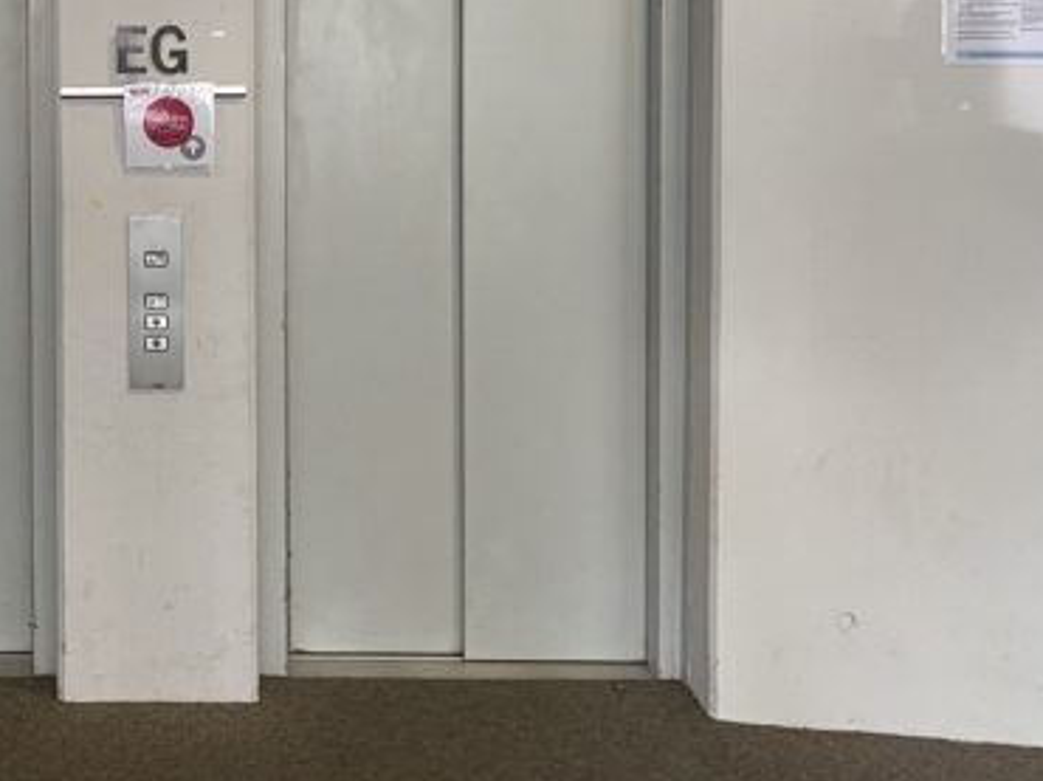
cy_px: 87
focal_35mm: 54
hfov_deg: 33.9
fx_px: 1626
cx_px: 130
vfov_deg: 26.2
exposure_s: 1/50
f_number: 1.8
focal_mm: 4.25
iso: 100
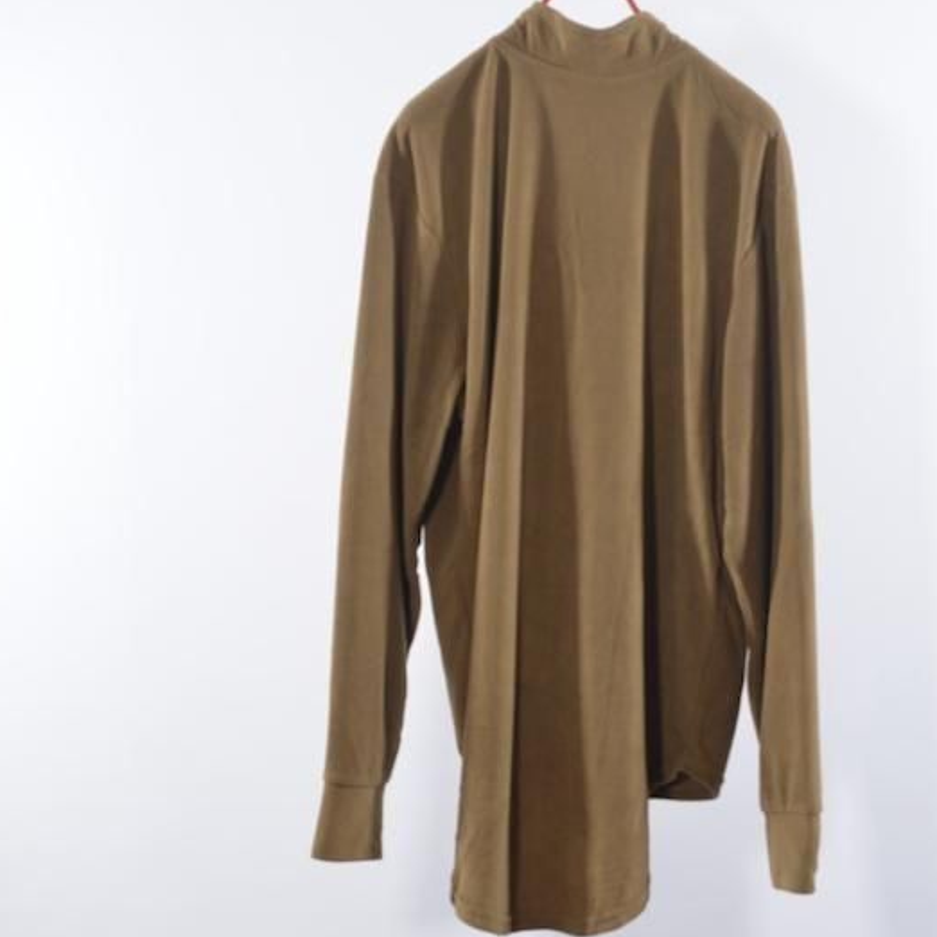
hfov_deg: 22.1
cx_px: 583
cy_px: 468
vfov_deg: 22.2
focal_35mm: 78
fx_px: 2389
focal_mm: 40
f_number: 4
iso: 800
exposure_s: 1/60
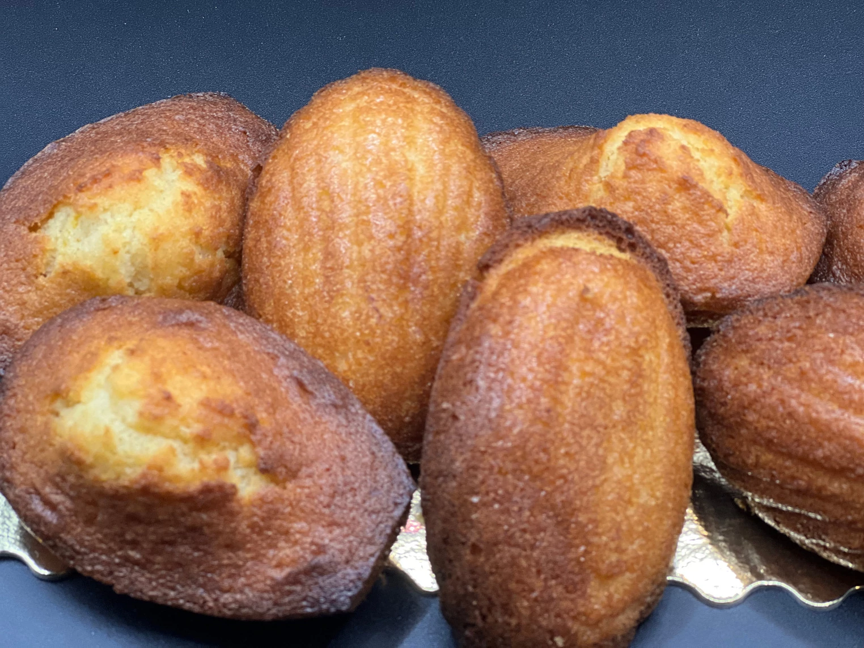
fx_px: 1922
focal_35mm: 77
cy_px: 324
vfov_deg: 19.1
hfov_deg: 25.3
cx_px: 432
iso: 200
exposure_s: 1/121
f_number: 2.8
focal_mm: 9
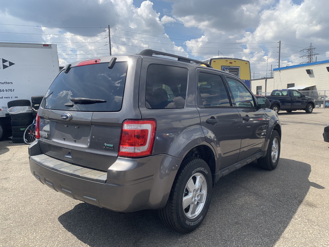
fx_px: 247
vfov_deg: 53.1
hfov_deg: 67.3
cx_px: 164
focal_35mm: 26
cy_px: 124
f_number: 1.8
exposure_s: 1/2033
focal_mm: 4.25
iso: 25
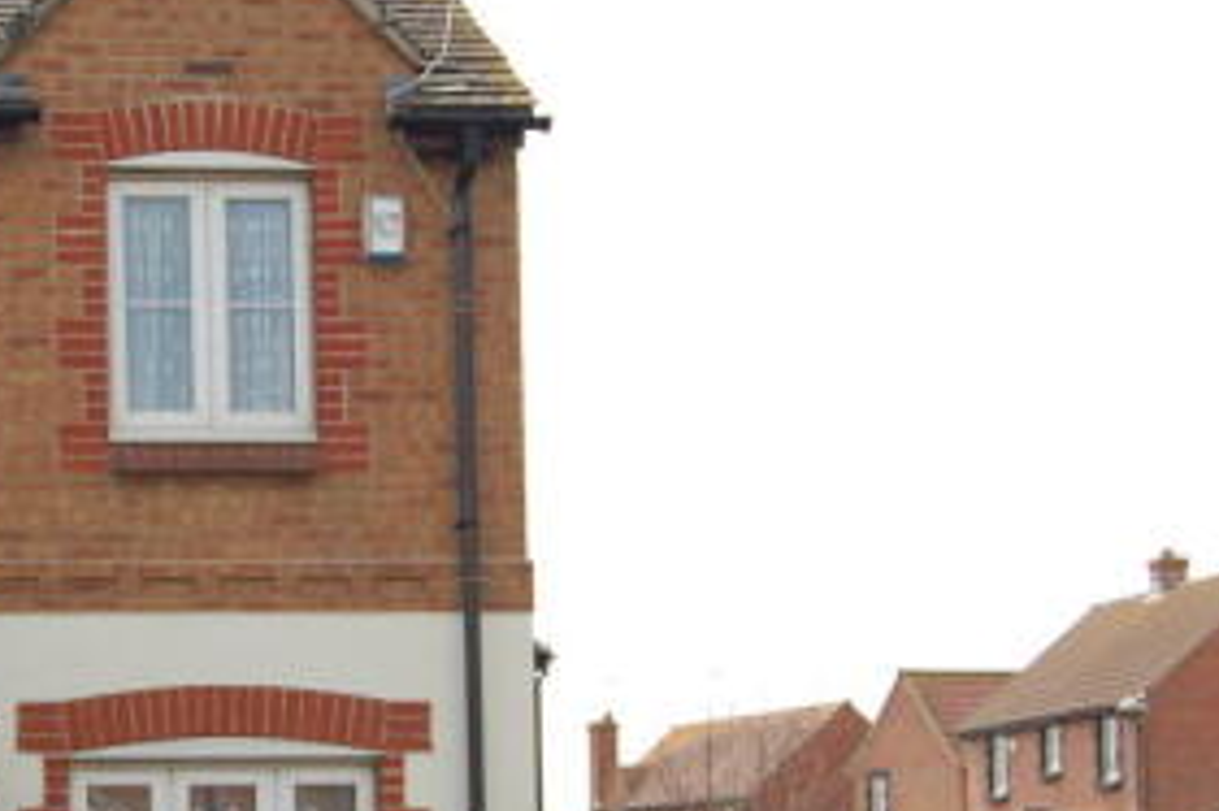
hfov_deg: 19.1
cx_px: 108
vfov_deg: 13.0
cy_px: 603
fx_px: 3553
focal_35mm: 105
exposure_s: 1/500
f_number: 6.3
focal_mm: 30
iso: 200
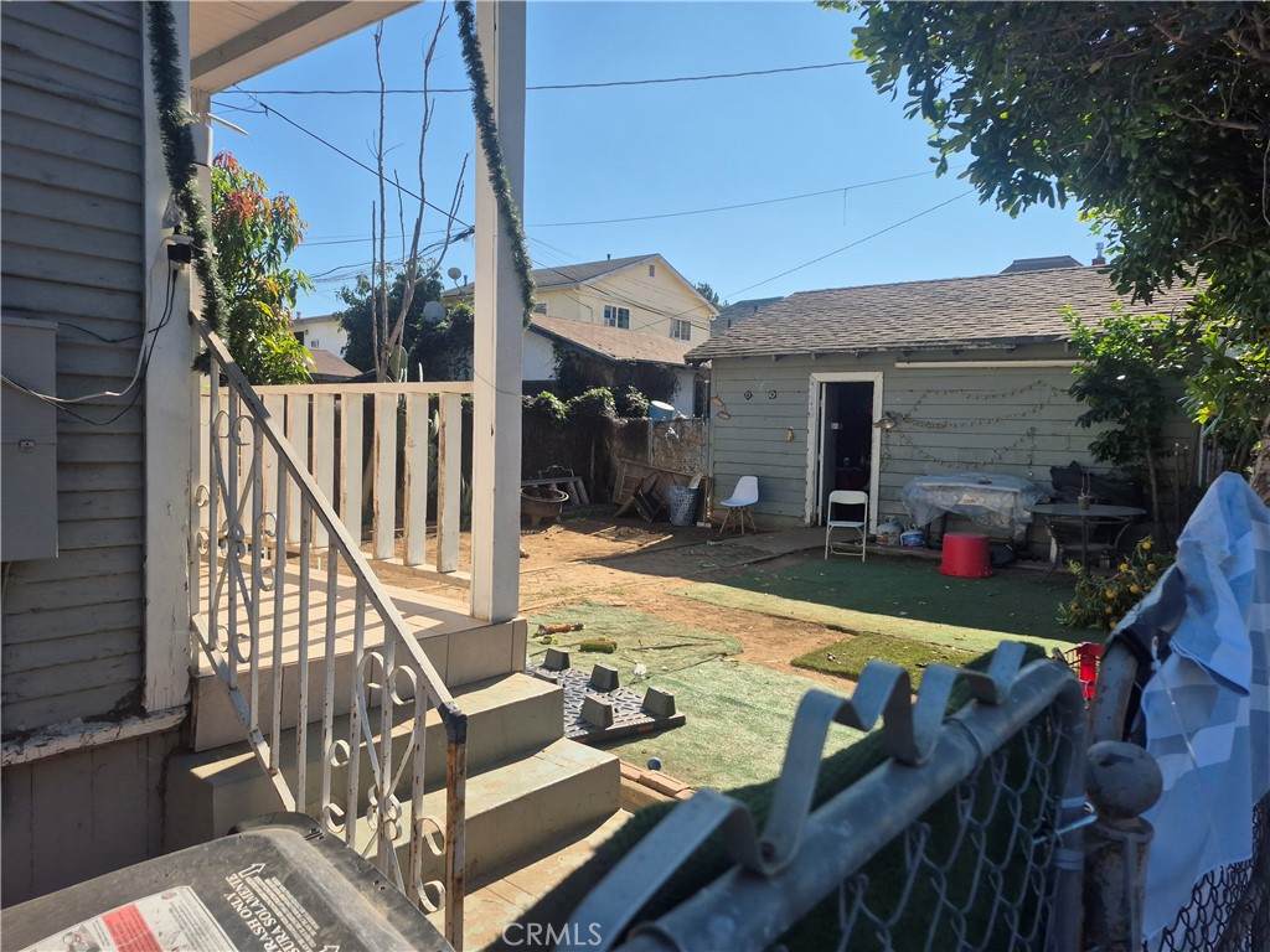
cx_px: 635
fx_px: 844
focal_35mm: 23
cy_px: 476
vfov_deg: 58.9
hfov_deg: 73.9
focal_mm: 5.4
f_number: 1.8
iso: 25
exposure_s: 1/1928
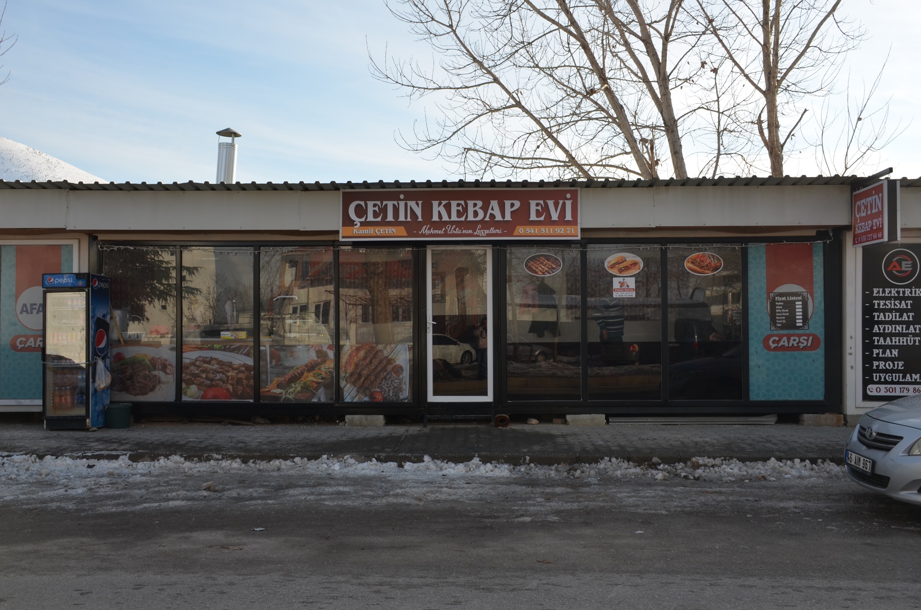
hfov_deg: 53.2
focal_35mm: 36
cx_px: 460
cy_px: 305
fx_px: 919
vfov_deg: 36.7
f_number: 9
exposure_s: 1/250
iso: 100
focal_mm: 24
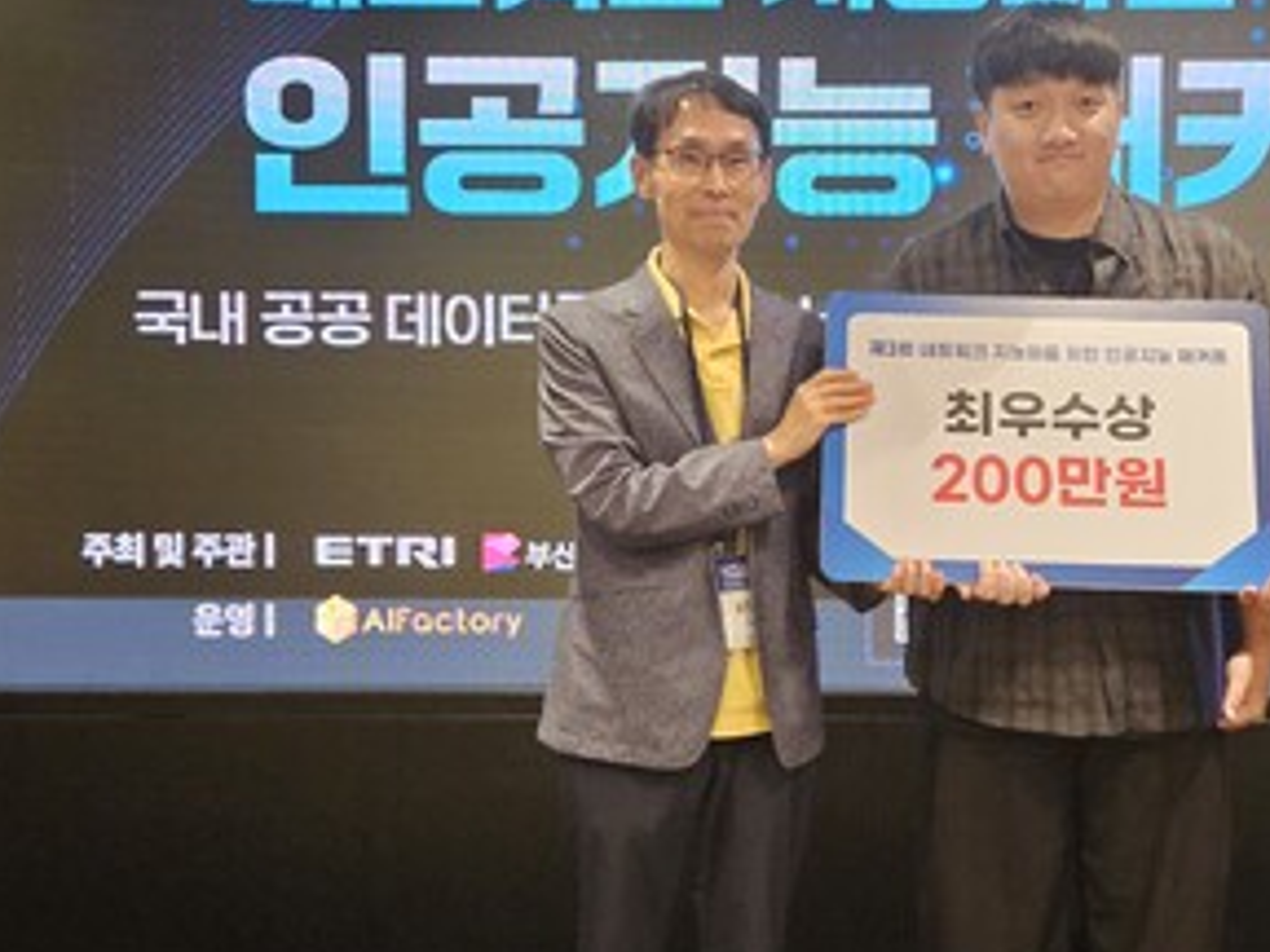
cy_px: 454
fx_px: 1761
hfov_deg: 39.1
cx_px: 873
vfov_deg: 30.3
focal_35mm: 48
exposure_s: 1/120
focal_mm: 5.4
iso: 1000
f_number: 1.8
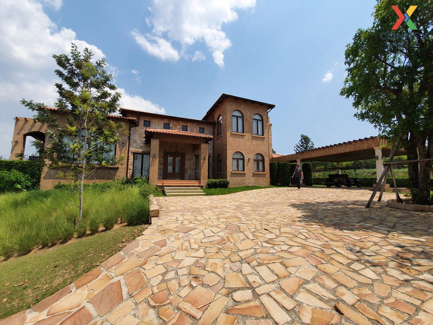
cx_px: 216
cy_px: 162
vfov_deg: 89.9
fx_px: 163
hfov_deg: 106.2
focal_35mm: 13
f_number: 2.2
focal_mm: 1.8
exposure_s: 1/1268
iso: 50
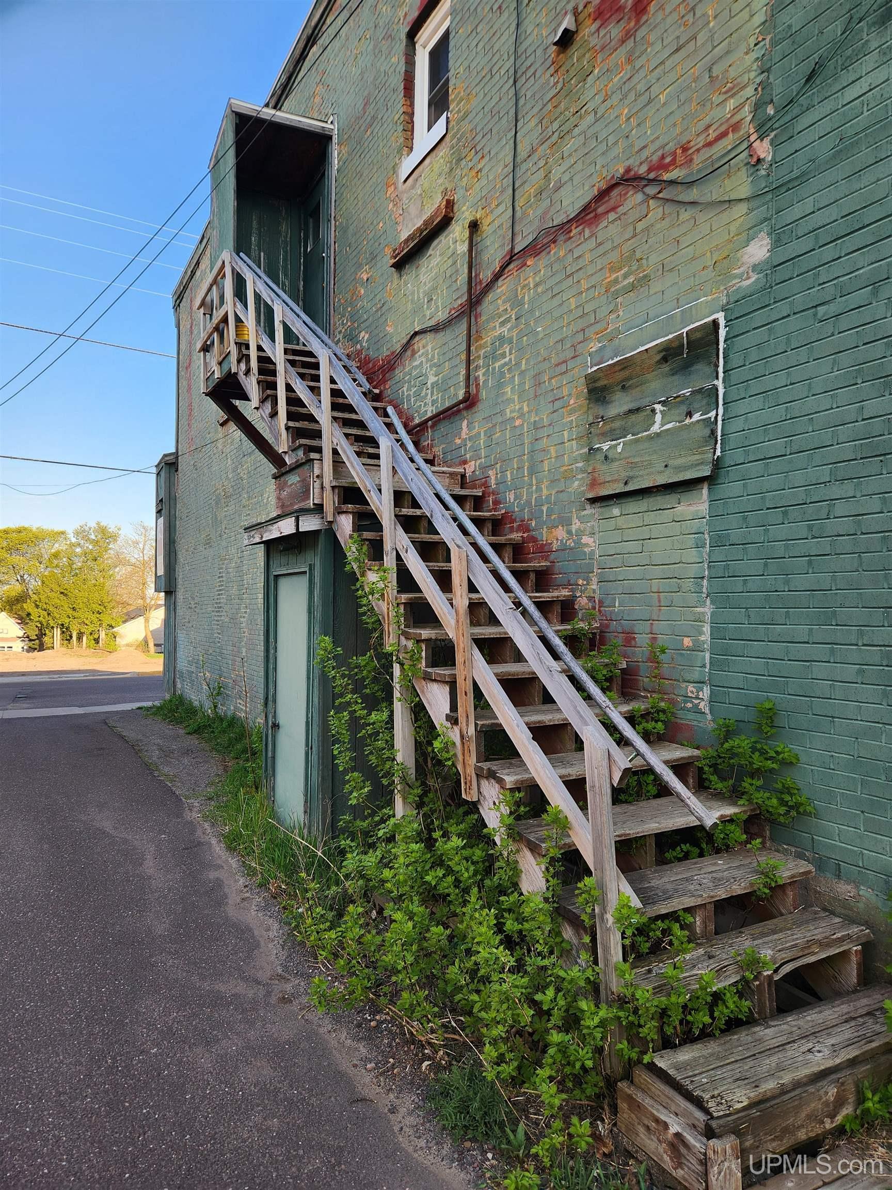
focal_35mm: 23
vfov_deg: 73.9
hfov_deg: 58.9
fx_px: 790
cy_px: 595
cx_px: 446
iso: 20
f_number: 1.8
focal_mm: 5.4
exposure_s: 1/288
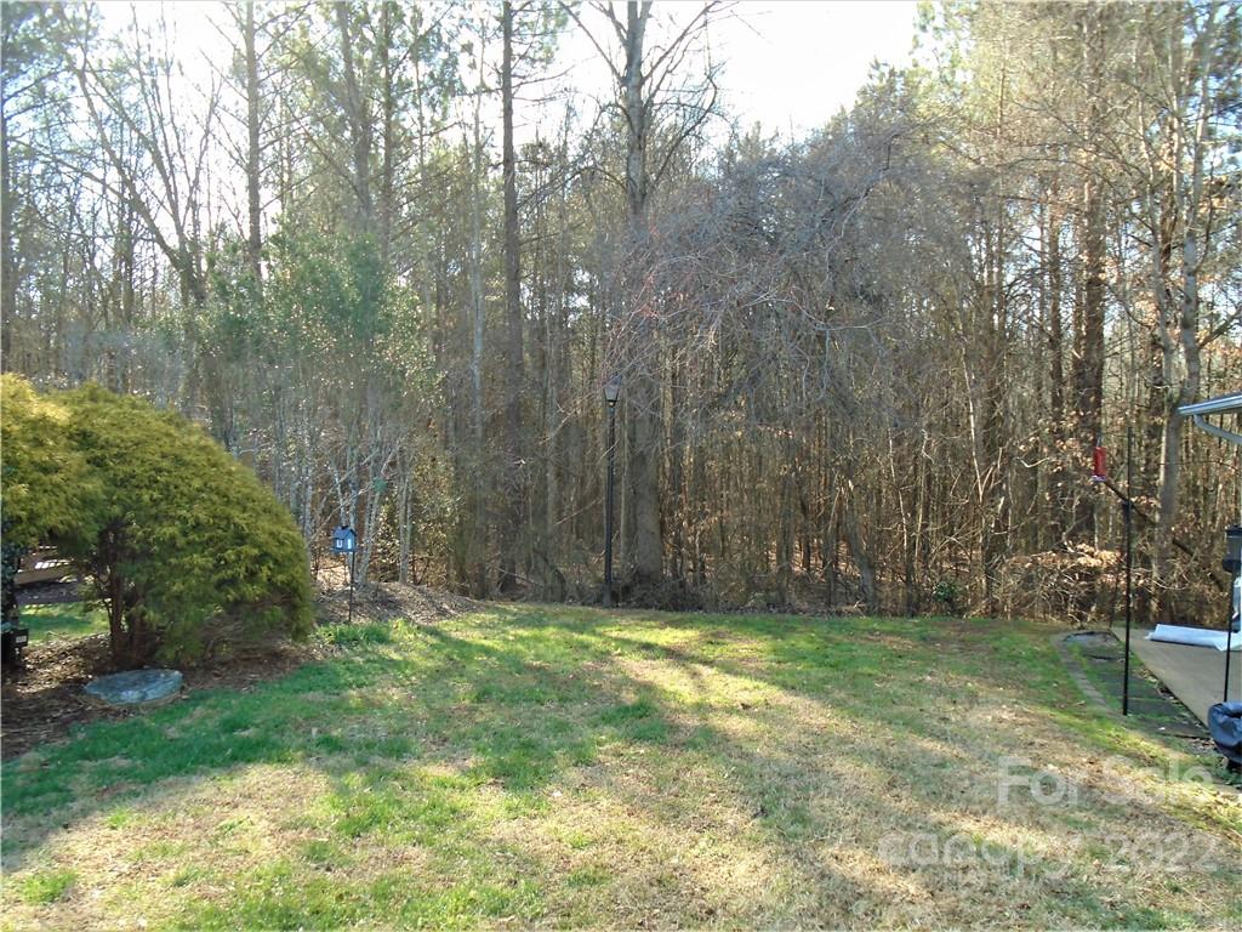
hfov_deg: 67.3
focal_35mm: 26
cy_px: 466
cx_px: 621
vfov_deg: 53.1
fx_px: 933
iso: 100
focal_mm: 4.6
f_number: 3.2
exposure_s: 1/125
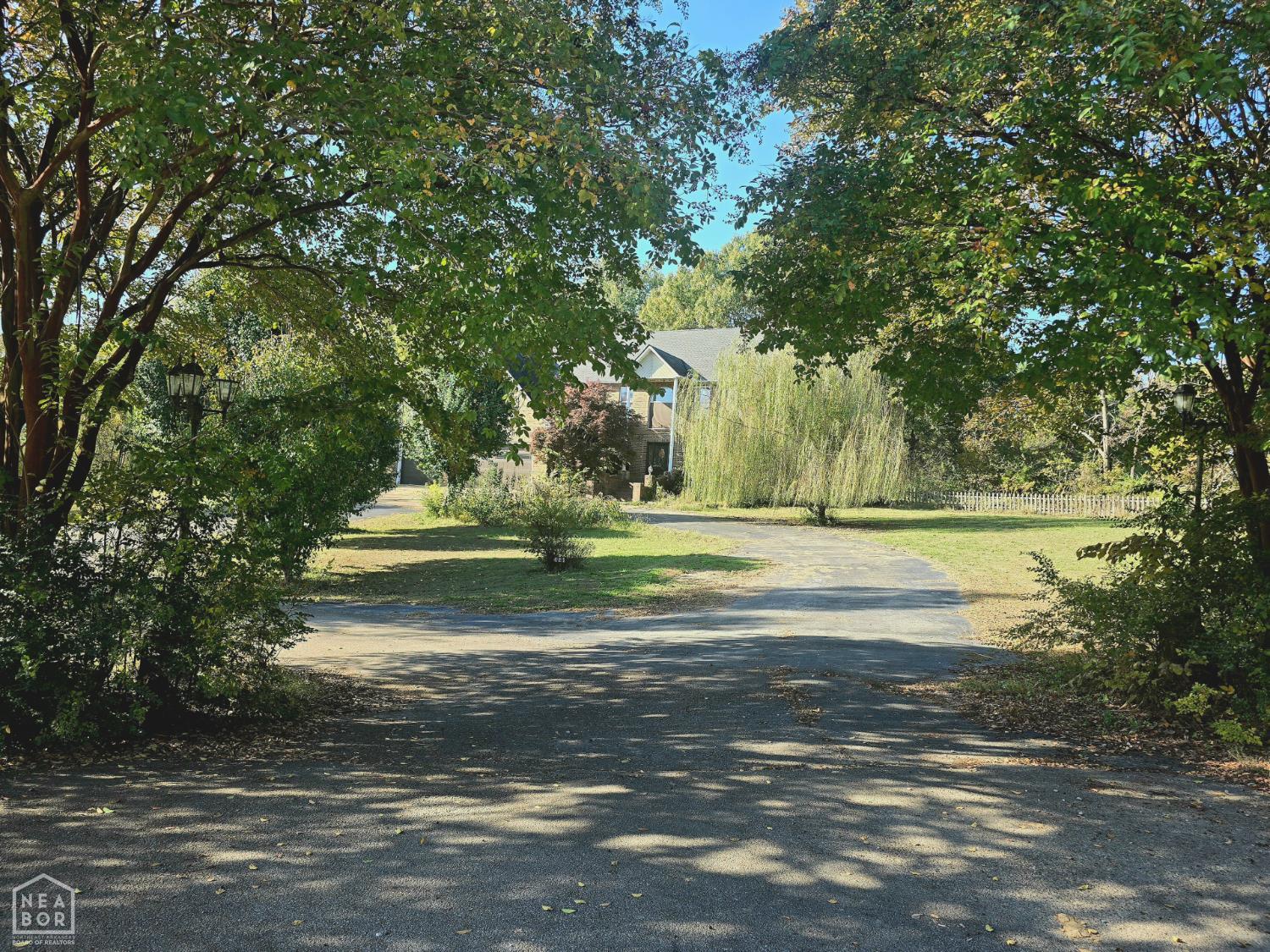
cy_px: 476
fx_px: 844
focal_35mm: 23
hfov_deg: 73.9
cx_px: 635
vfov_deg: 58.9
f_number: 1.7
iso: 16
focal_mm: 6.3
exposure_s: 1/182
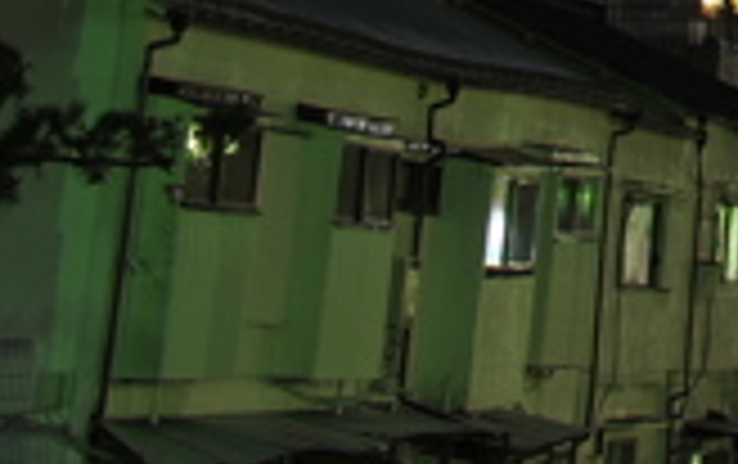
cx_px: 1498
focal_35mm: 197
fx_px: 3968
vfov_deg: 6.0
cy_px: -1063
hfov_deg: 9.8
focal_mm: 20.5
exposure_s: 4
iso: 200
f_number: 5.6
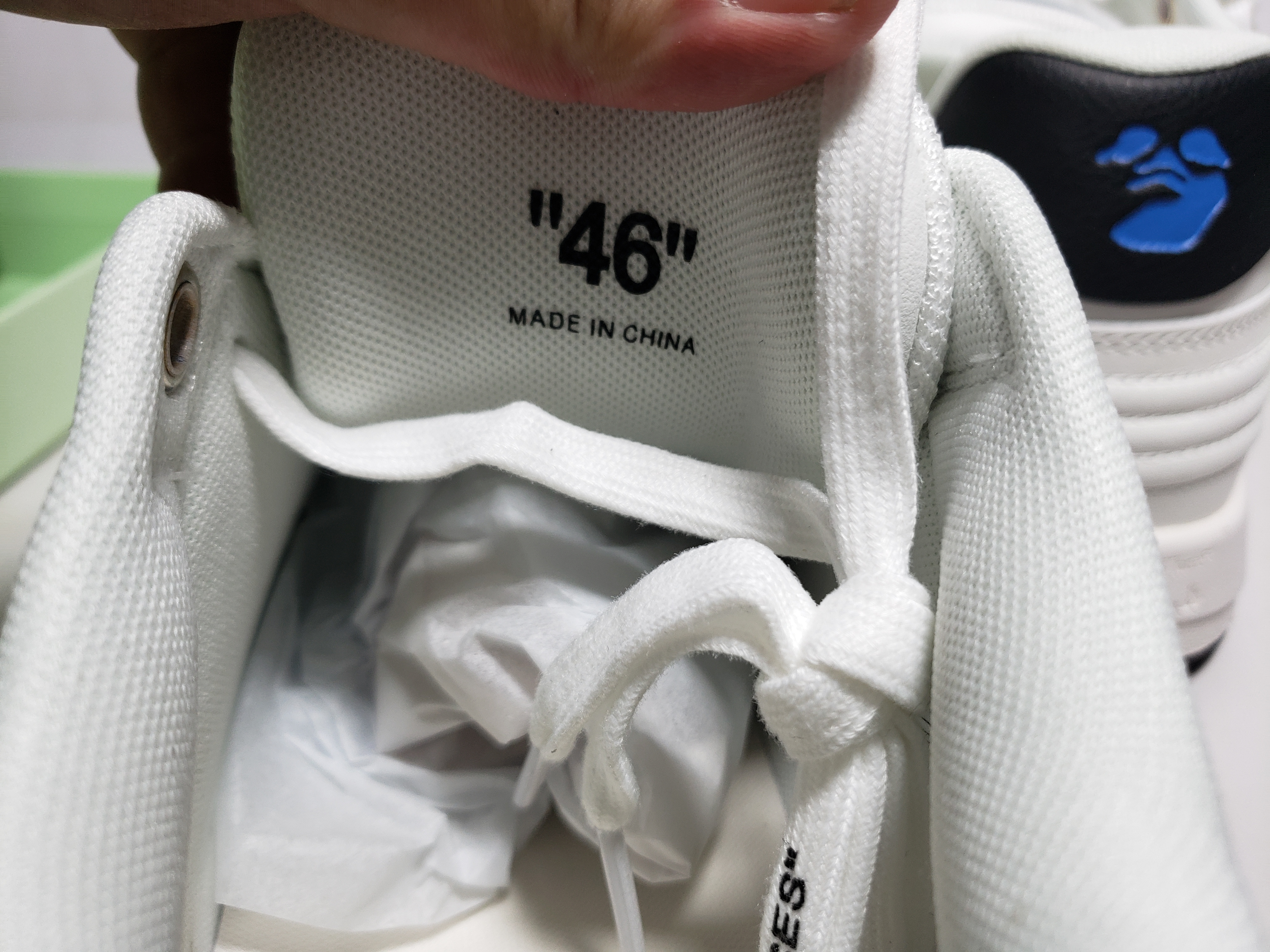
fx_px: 954
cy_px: 476
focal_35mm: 26
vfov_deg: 53.1
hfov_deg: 67.3
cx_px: 635
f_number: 1.5
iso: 50
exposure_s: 1/505
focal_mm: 4.3
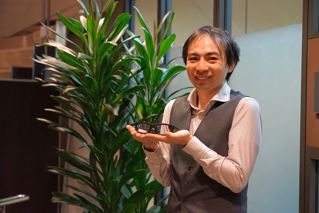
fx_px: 753
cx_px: 160
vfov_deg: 16.1
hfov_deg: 23.9
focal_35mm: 85
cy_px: 106
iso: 5000
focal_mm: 85
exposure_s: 1/160
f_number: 4
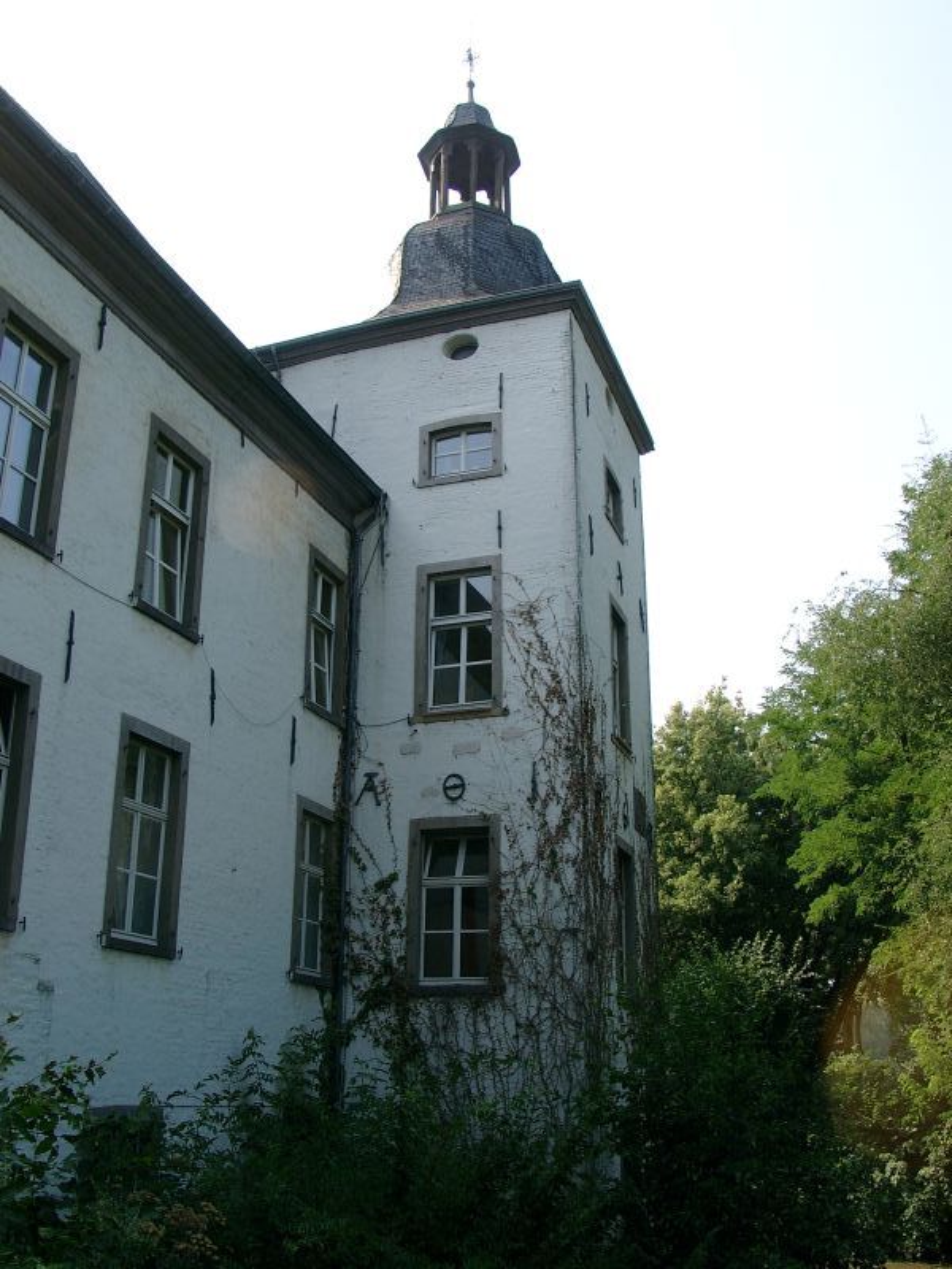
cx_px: 476
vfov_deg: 54.0
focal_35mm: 34
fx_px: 1247
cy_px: 634
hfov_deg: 41.8
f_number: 4
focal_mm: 7.13
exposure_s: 1/372
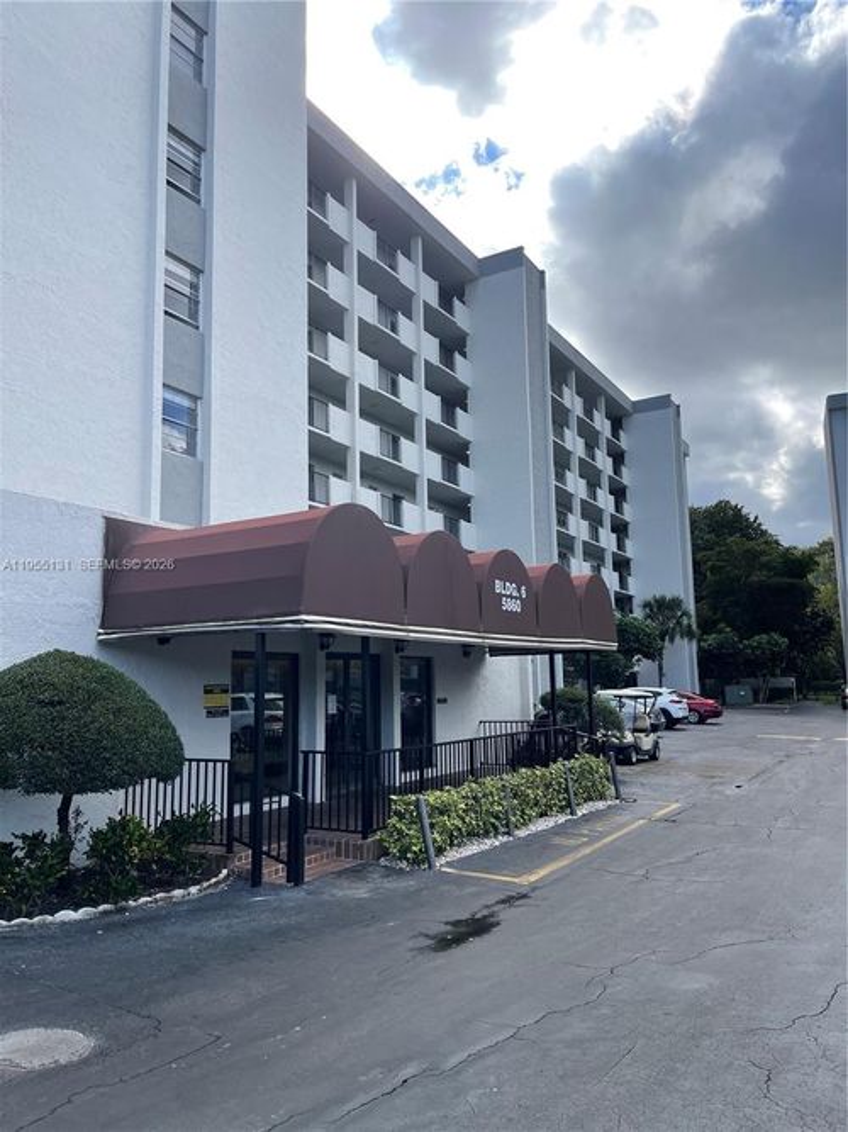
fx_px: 850
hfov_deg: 53.0
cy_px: 566
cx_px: 424
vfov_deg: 67.3
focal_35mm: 26
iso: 32
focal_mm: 4.2
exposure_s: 1/1825
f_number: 1.6
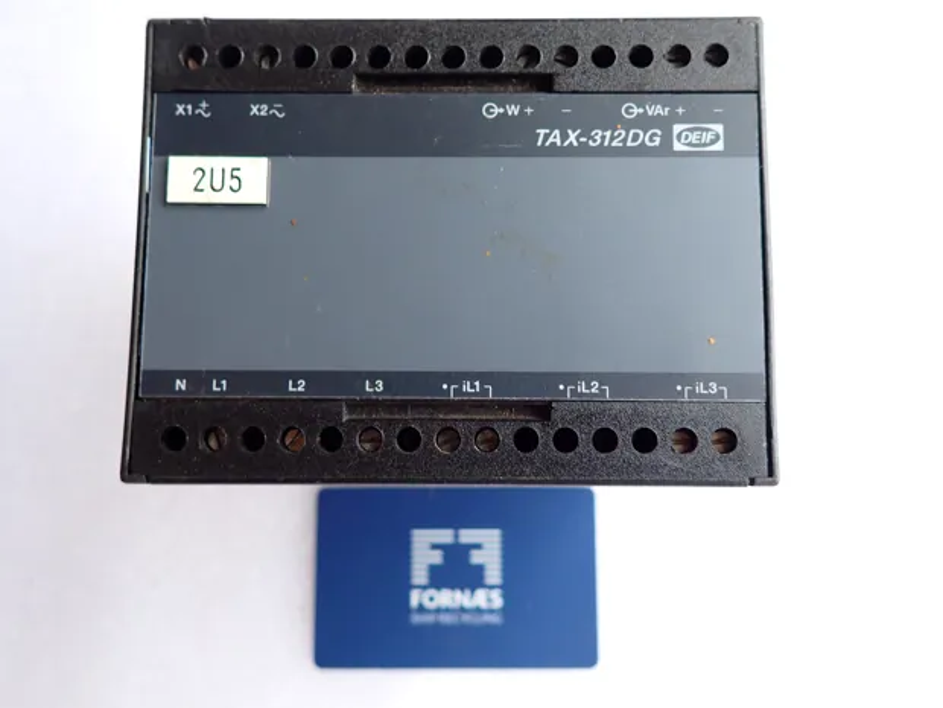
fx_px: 681
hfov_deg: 69.4
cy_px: 354
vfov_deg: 54.9
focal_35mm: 25
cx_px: 472
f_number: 2
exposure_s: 1/125
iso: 160
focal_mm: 4.5
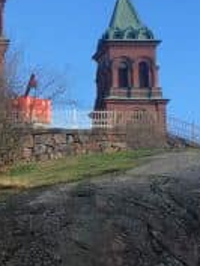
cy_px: 183
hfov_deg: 11.7
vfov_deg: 16.6
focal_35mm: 118
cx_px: -153
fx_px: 908
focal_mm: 4.15
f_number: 2.2
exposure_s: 1/493
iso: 25
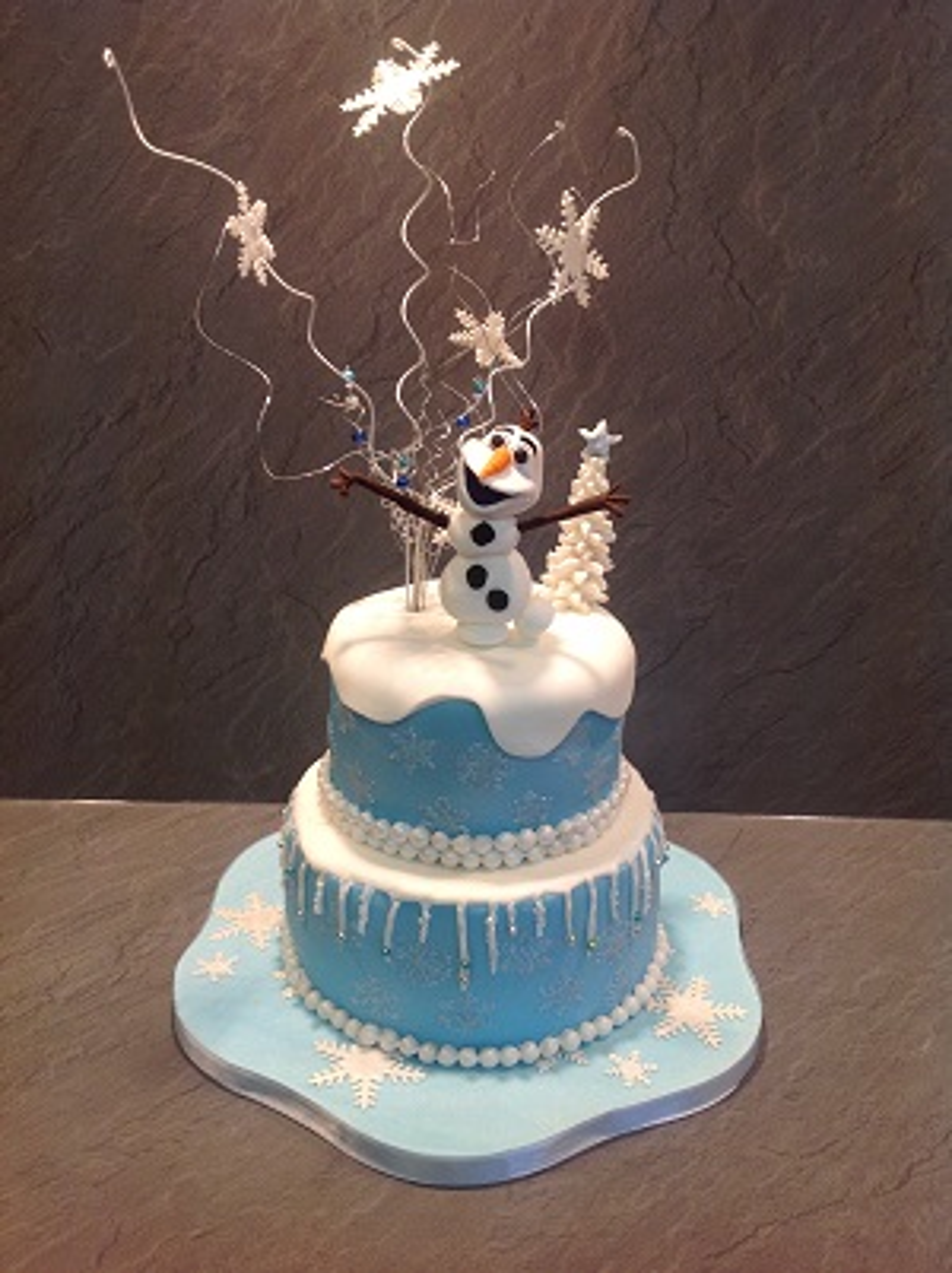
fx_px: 1285
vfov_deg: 52.7
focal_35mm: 35
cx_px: 476
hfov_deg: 40.6
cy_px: 636
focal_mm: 4.28
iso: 64
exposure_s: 1/40
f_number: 2.4
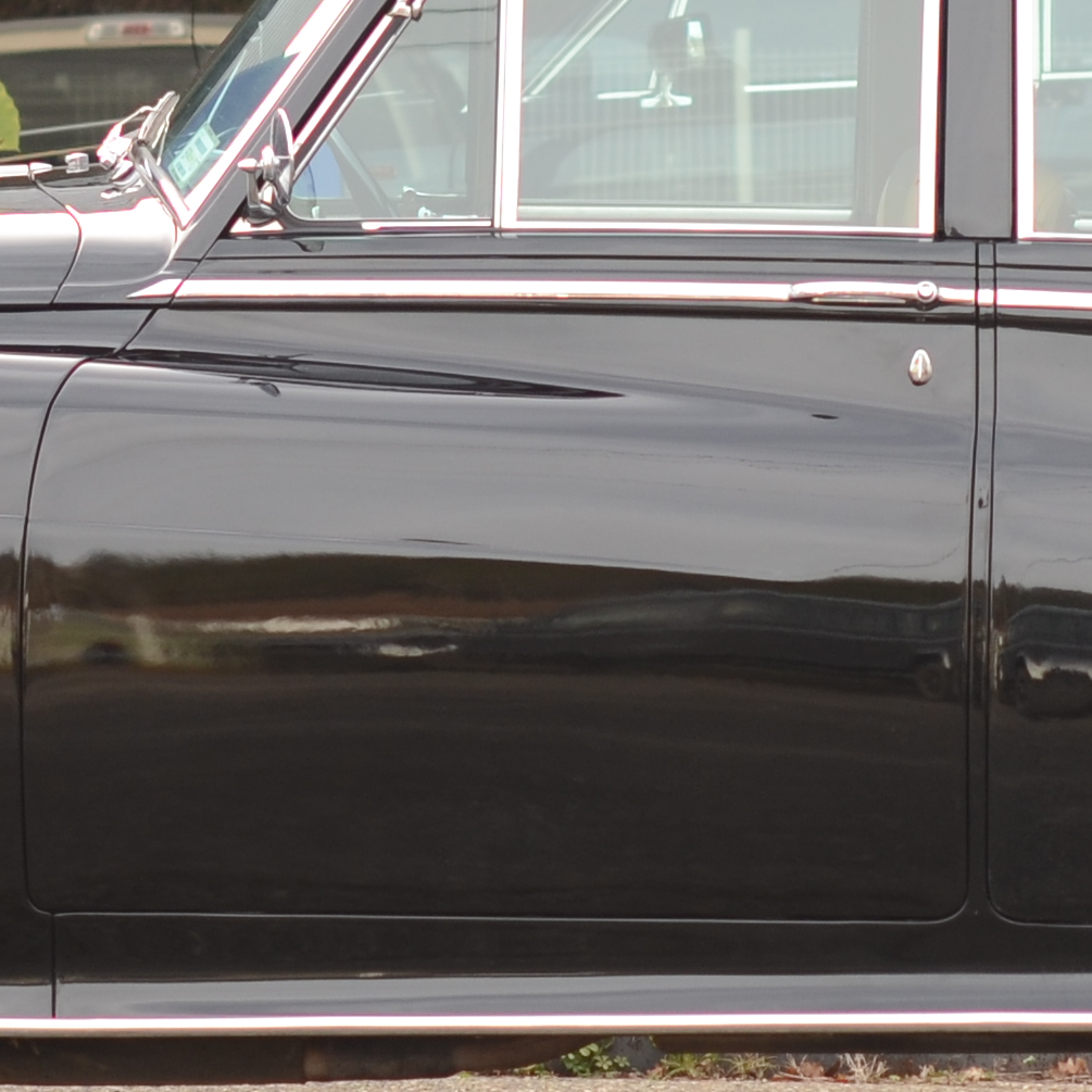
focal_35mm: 312
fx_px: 11135
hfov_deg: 5.6
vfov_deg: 5.6
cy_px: 712
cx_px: 827
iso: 160
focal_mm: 50
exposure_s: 1/250
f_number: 3.2
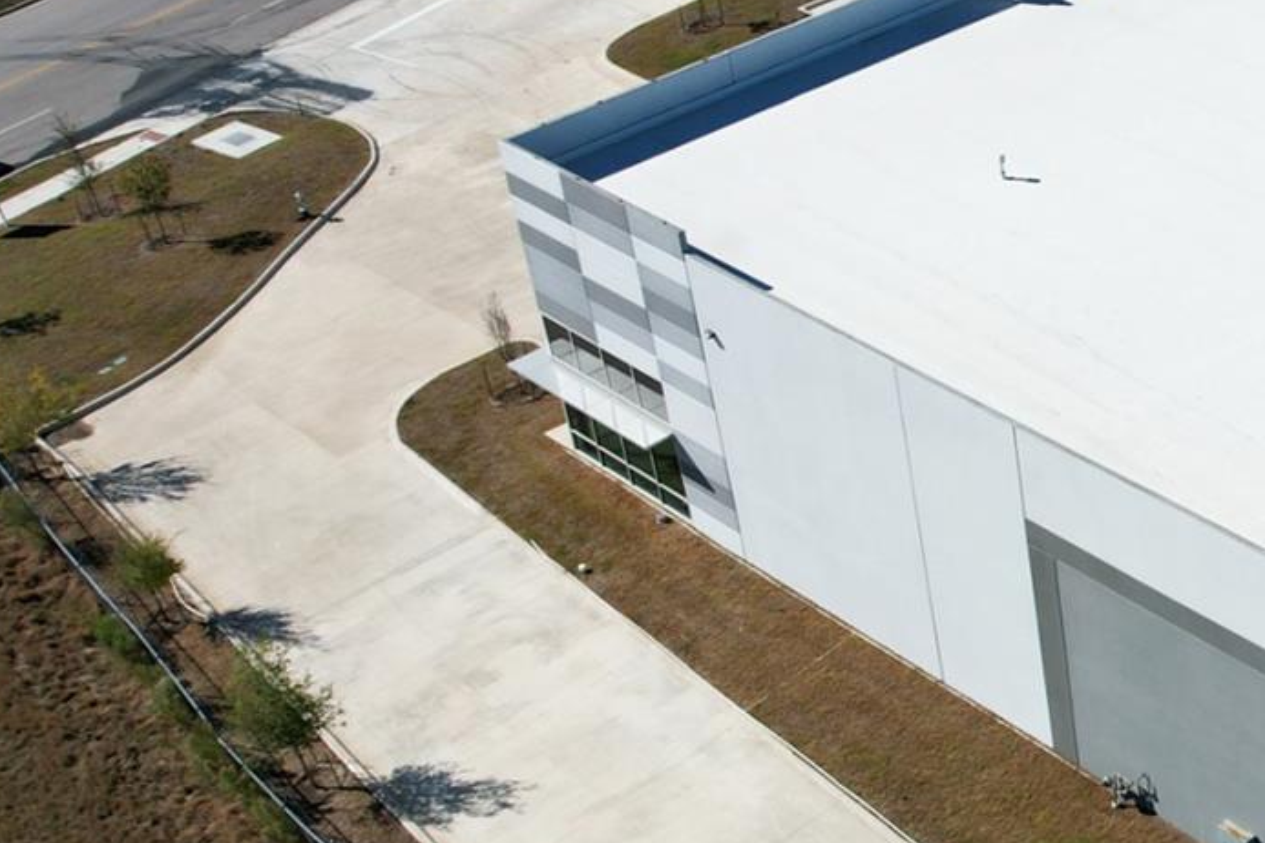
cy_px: 441
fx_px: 2284
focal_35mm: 65
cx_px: 1411
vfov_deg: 20.9
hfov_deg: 28.1
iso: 120
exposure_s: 1/4000
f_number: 2.8
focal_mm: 8.4
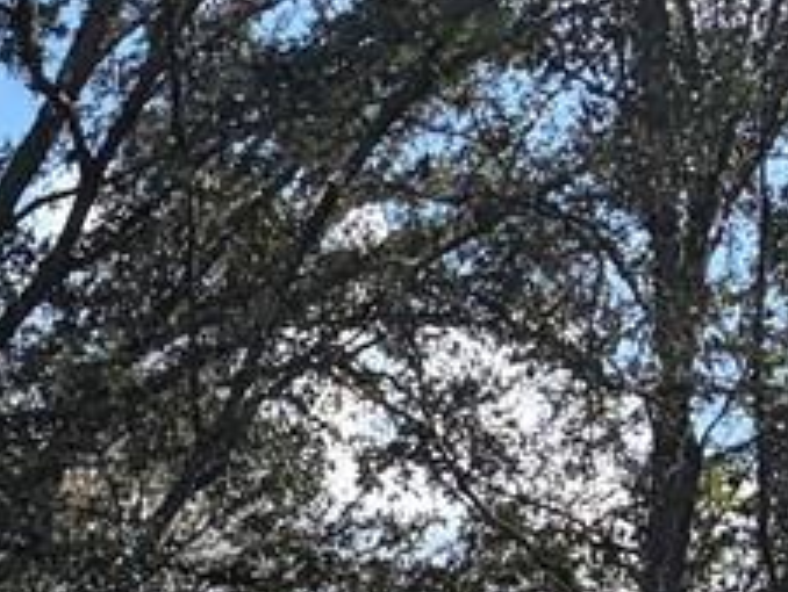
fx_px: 4193
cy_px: 1393
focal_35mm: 184
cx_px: -1956
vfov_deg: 7.6
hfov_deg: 8.2
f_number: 1.6
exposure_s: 1/6329
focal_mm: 5.96
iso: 64
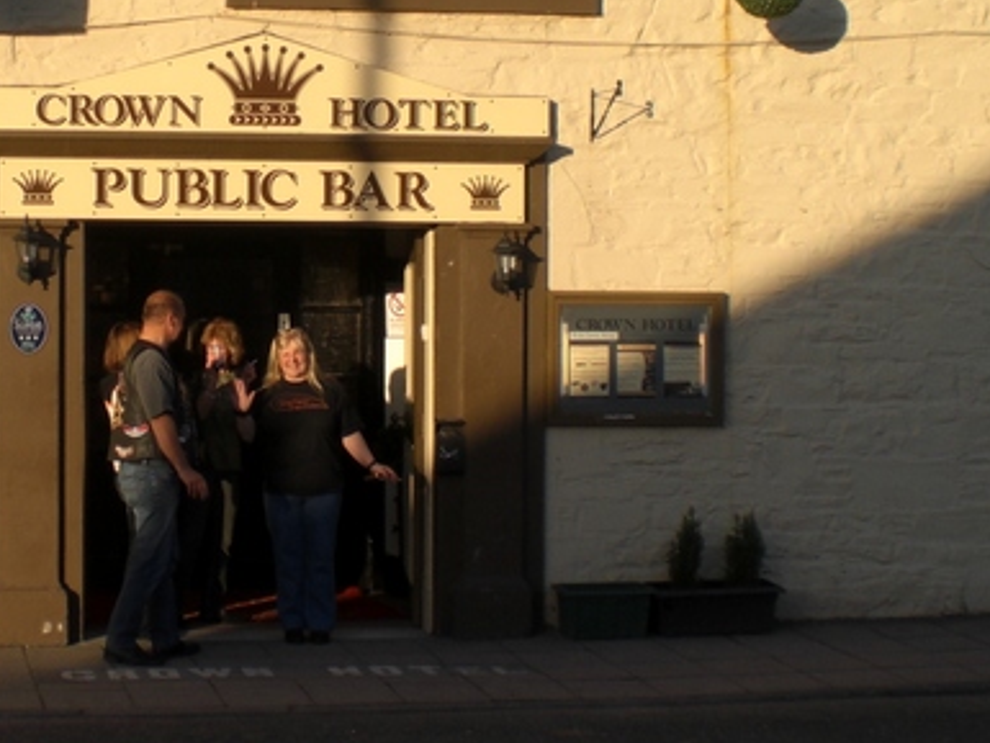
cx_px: 131
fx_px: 2260
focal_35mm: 79
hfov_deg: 24.1
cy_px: 283
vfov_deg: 18.6
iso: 50
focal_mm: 6.3
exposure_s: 1/250
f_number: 4.4
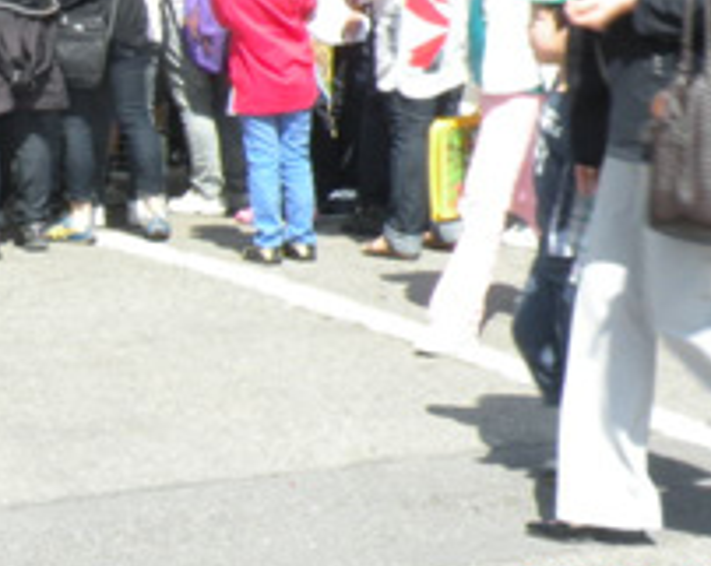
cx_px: -134
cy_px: -63
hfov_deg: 14.4
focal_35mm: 130
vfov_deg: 11.7
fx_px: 2732
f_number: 8
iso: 64
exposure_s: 1/60
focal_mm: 7.4
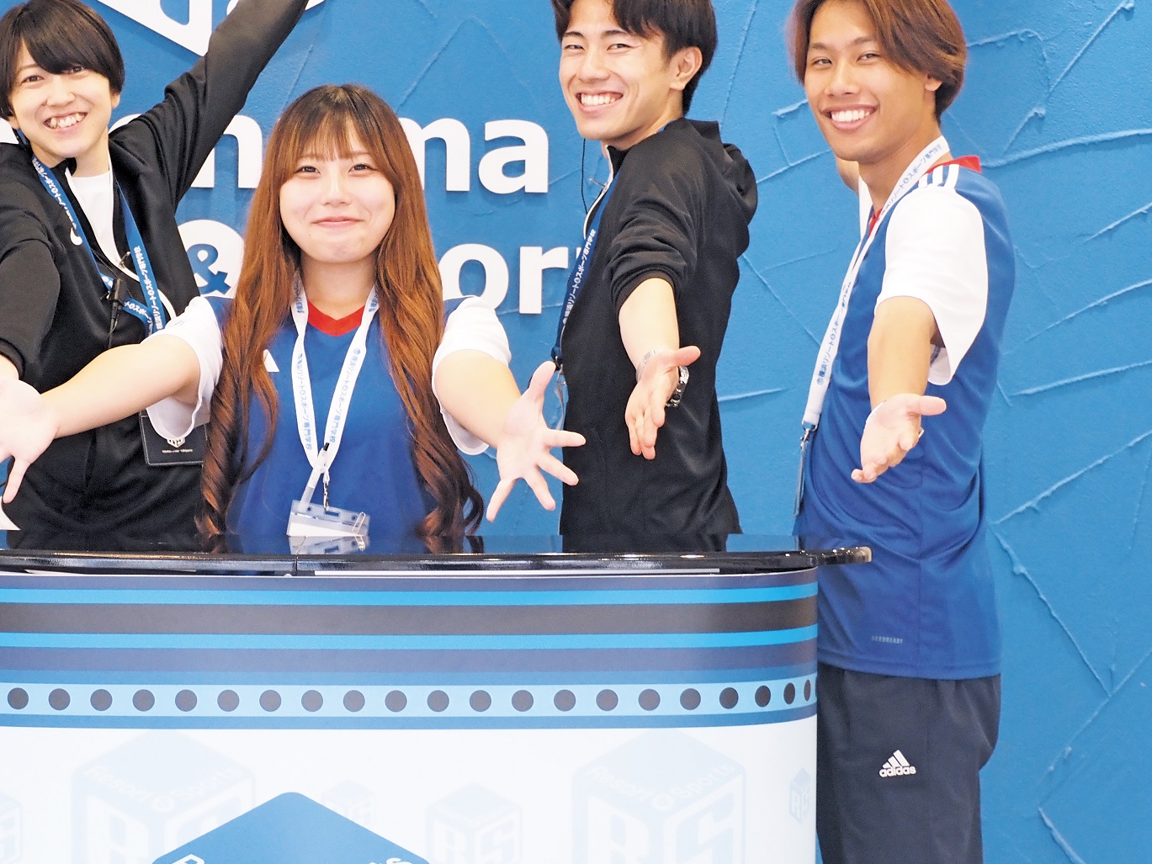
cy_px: 477
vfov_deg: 11.1
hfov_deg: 14.7
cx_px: 338
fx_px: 4460
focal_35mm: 134
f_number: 4.1
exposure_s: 1/100
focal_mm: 45
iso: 1250
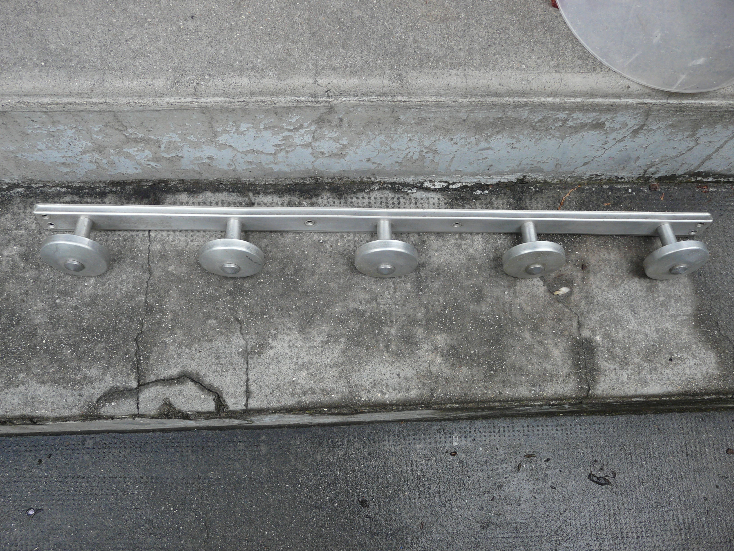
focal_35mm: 28
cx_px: 367
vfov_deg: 49.7
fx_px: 594
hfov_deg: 63.4
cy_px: 276
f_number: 2.8
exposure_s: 1/80
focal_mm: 4.6
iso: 100
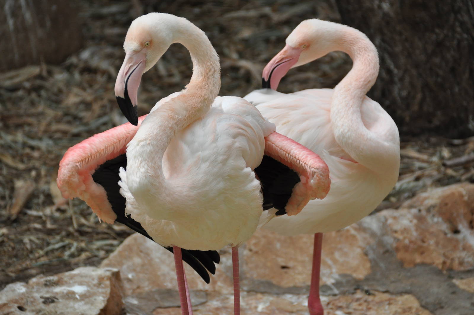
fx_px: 5918
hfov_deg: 4.6
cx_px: 237
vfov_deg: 3.0
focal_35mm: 450
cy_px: 158
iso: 1000
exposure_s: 1/800
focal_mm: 300
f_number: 7.1
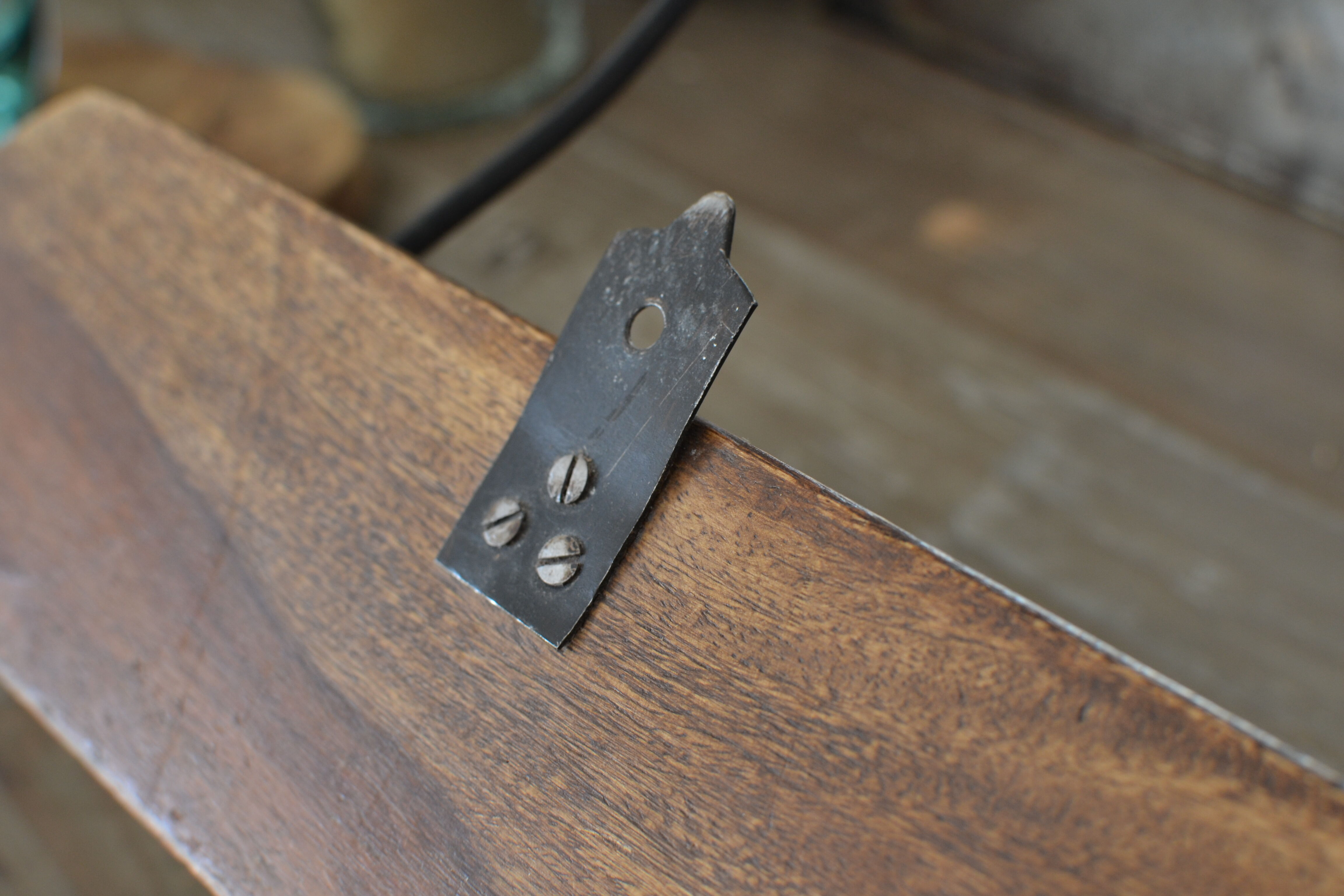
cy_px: 448
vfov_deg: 25.8
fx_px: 1960
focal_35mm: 52
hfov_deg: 37.9
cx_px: 672
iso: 400
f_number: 4.5
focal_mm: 35
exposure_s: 1/80
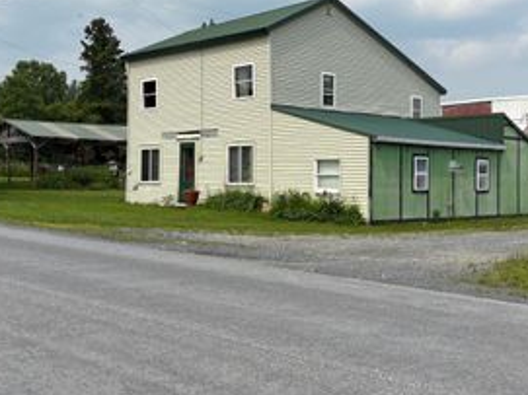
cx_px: 277
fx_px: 732
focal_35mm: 48
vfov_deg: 30.2
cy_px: 157
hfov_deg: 39.7
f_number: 1.6
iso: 50
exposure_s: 1/4950
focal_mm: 5.96
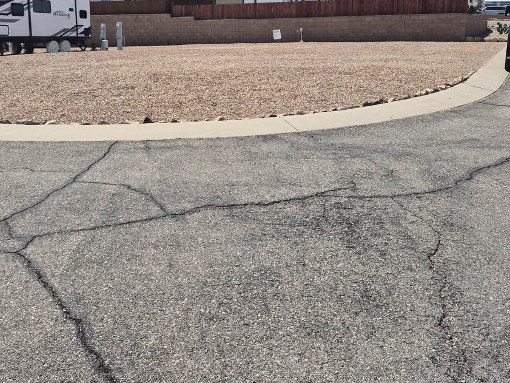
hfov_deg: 52.0
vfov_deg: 39.7
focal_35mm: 35
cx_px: 187
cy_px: 100
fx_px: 516
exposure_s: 1/2552
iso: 25
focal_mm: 5.4
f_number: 1.8
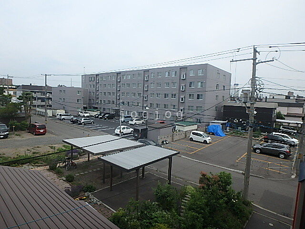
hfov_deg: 79.0
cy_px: 114
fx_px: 185
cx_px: 152
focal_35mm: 21
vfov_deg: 63.4
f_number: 3.5
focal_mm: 3.7
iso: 125
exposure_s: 1/640
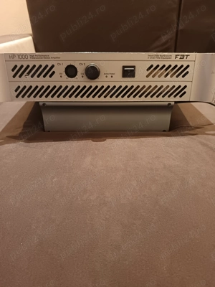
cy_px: 144
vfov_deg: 71.6
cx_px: 108
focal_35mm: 24
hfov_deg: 56.8
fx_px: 199
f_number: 1.75
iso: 6126
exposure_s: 1/14.3
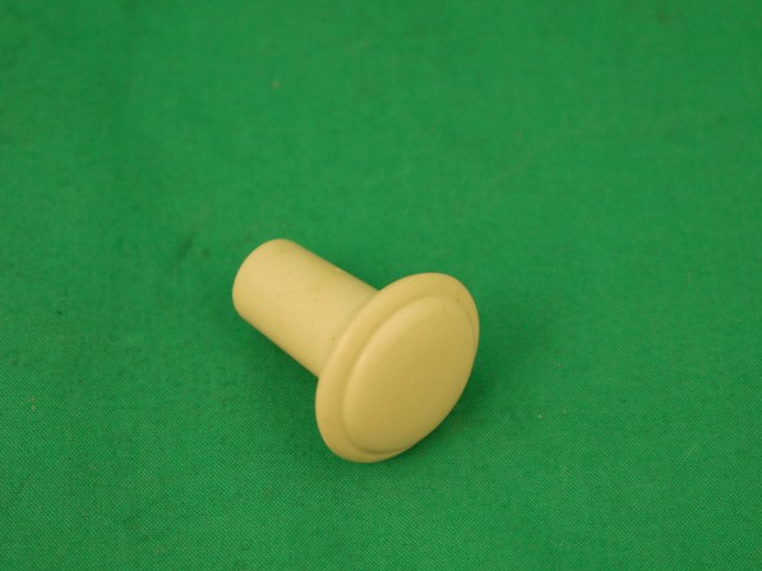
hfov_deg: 18.4
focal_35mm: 107
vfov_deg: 13.8
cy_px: 340
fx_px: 2354
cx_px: 343
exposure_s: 1/100
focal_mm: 42
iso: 800
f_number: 5.6
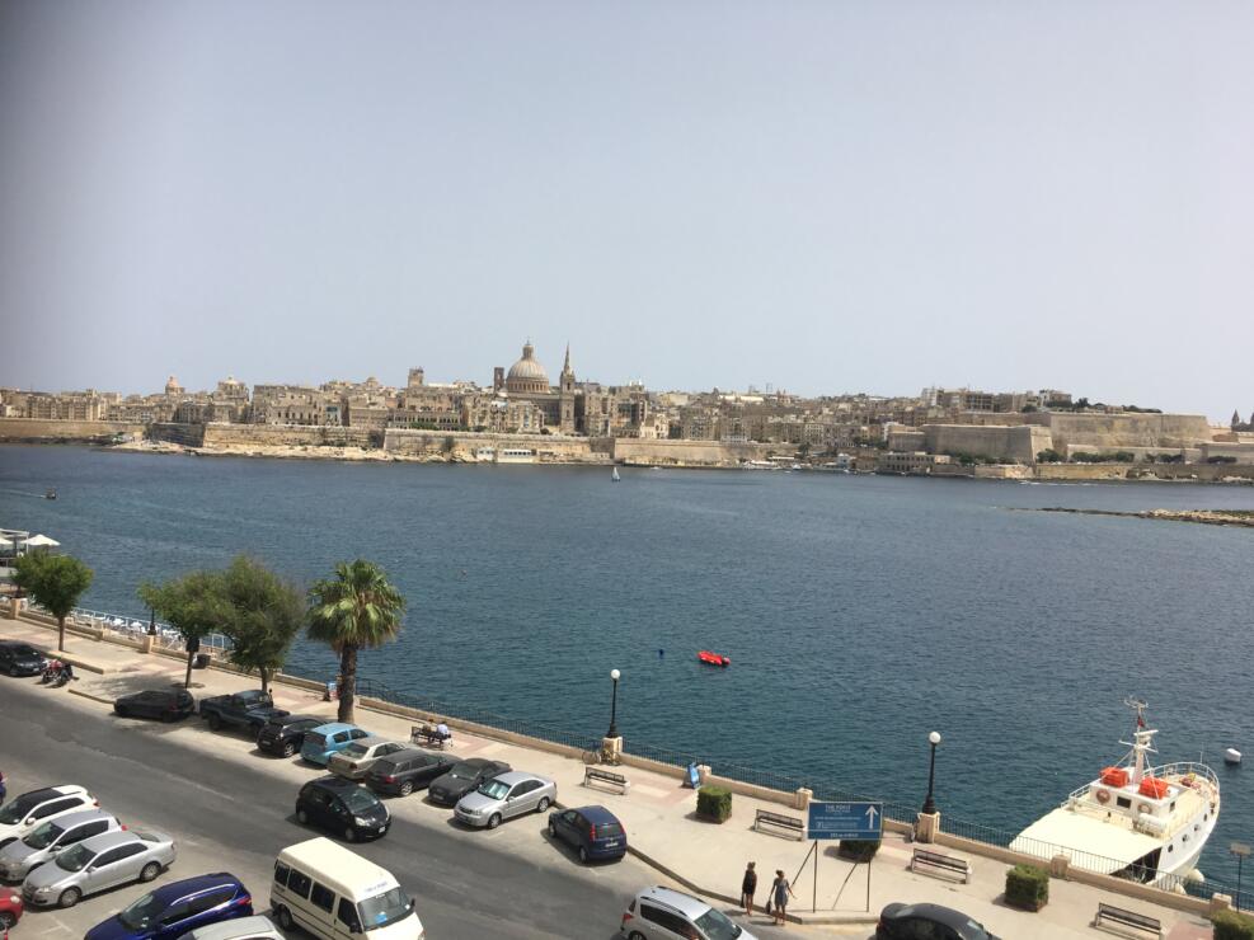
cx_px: 627
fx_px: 1050
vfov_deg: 48.2
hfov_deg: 61.7
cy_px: 470
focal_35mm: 29
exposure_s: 1/2024
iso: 25
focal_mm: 4.15
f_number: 2.2
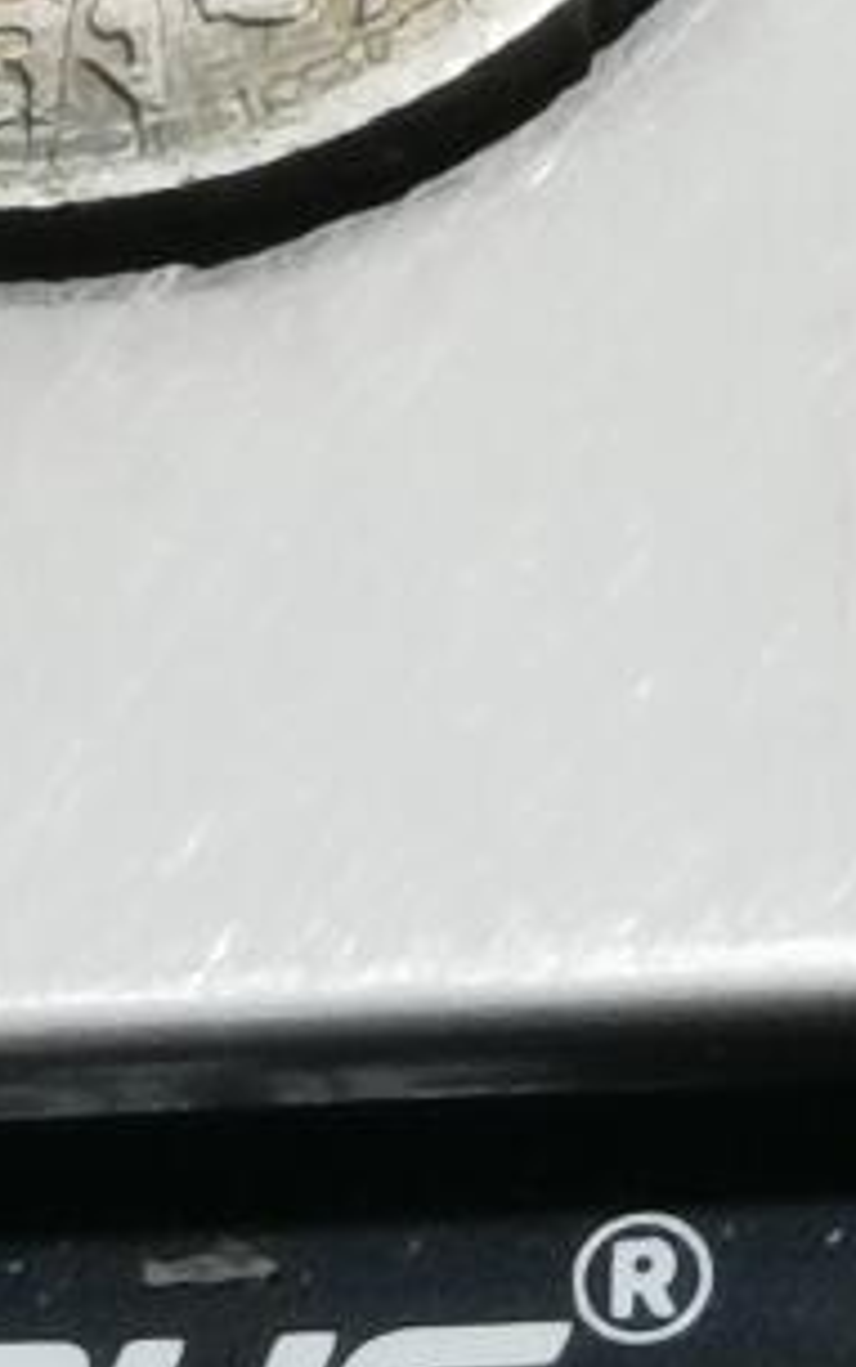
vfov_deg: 5.2
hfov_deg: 3.3
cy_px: -282
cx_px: 130
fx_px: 14909
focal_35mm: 400
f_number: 1.9
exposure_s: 1/100
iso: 125
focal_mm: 6.67
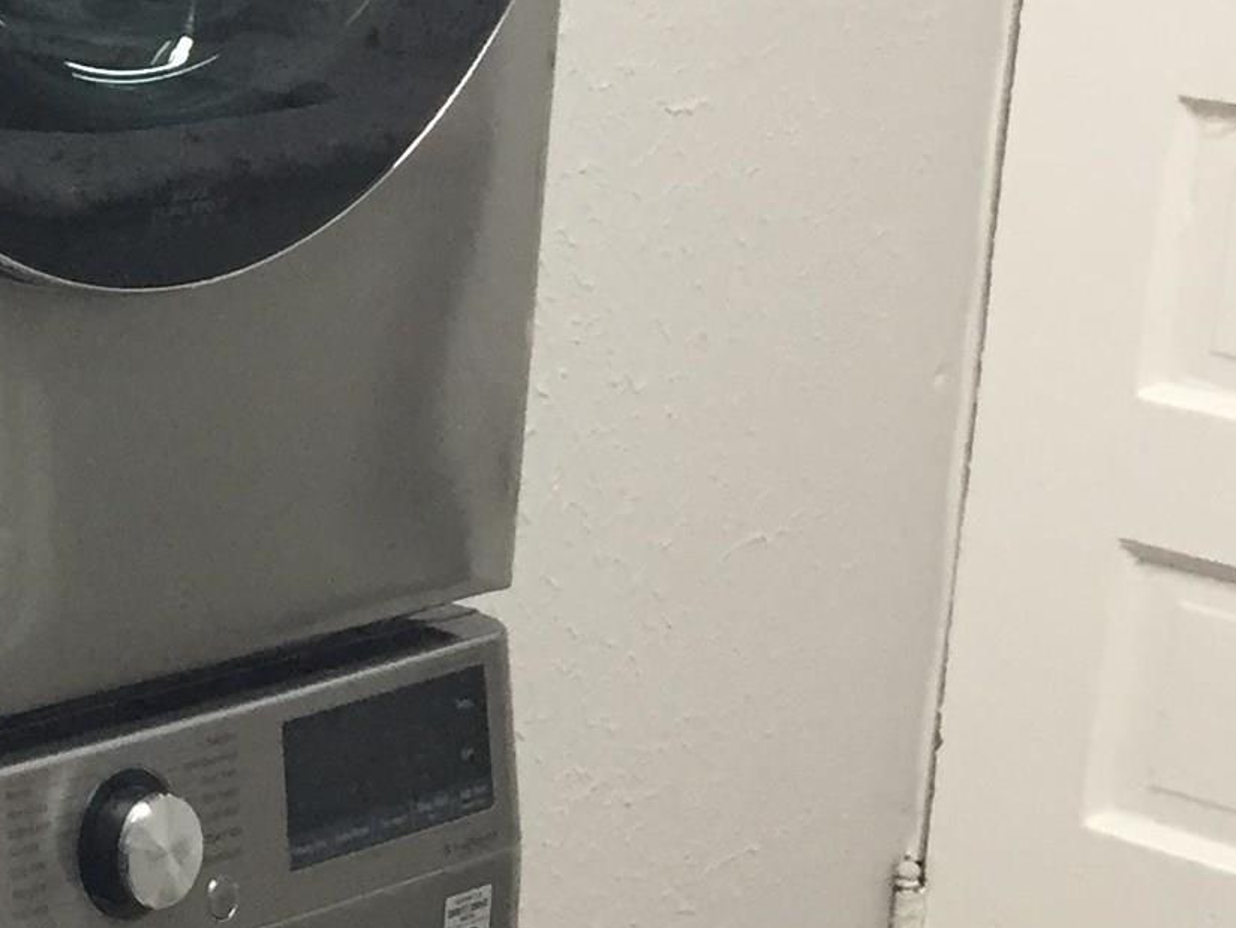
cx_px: -851
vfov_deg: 13.7
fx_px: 3857
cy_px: 238
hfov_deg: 16.0
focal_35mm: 108
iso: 80
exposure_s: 1/30
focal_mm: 4.15
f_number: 2.2
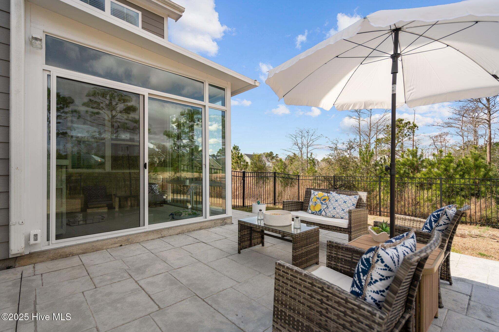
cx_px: 250
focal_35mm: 16
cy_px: 166
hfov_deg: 96.7
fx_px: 222
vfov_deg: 73.7
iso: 320
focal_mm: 16
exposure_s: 1/2000
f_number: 4
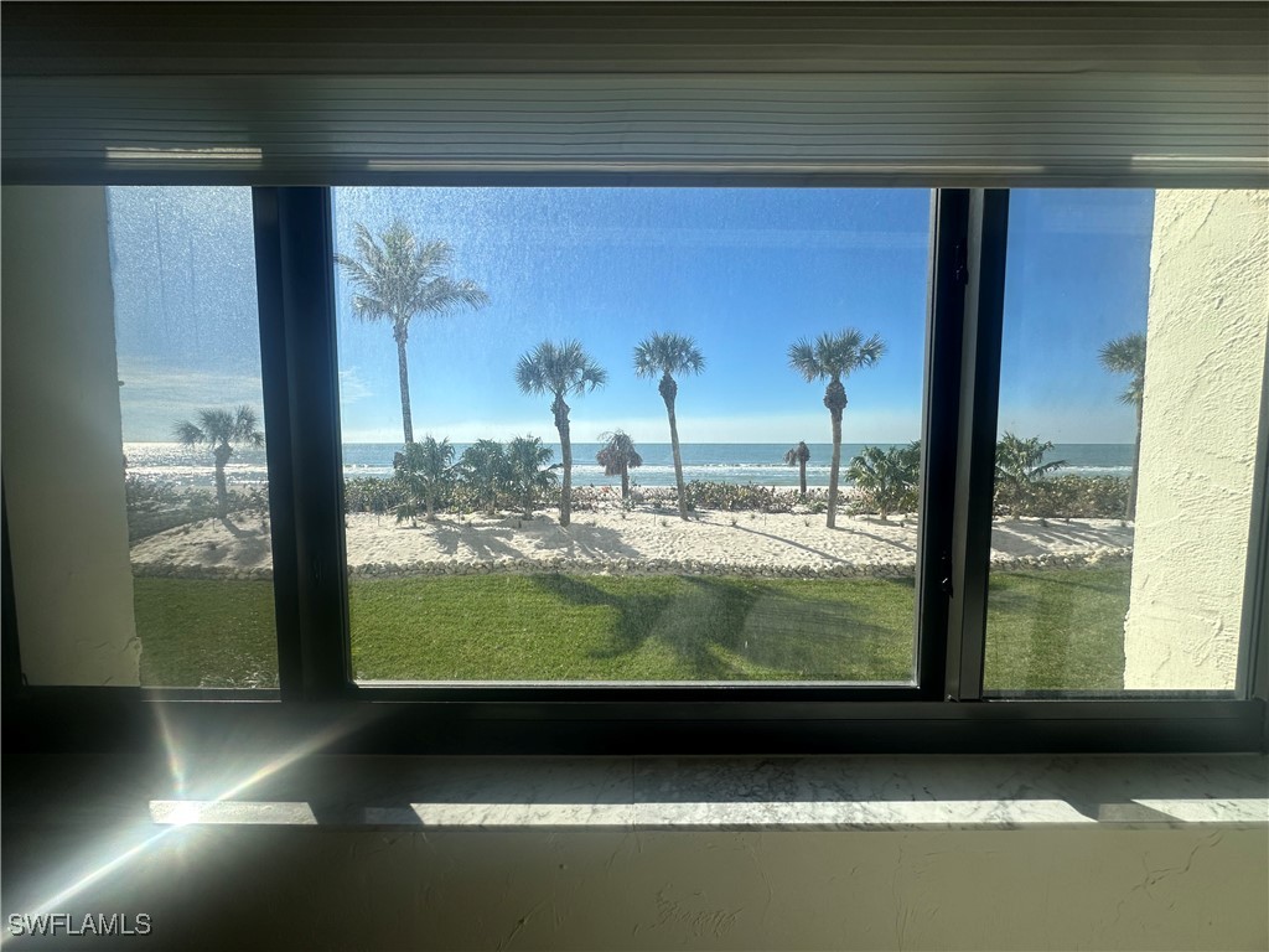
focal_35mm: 14
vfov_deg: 85.7
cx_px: 634
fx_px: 513
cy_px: 476
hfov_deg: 102.1
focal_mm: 2.22
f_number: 2.2
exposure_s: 1/769
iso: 40
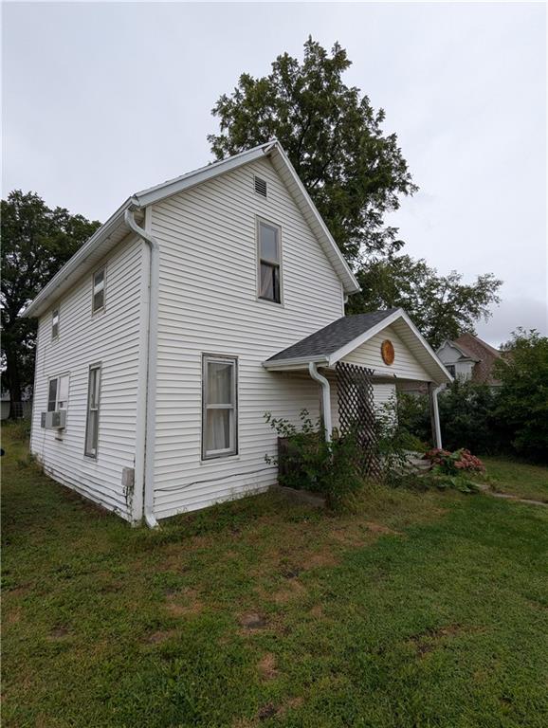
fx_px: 337
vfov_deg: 94.4
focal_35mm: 16
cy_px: 364
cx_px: 274
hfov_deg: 78.2
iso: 52
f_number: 2.2
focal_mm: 2.35
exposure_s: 1/794
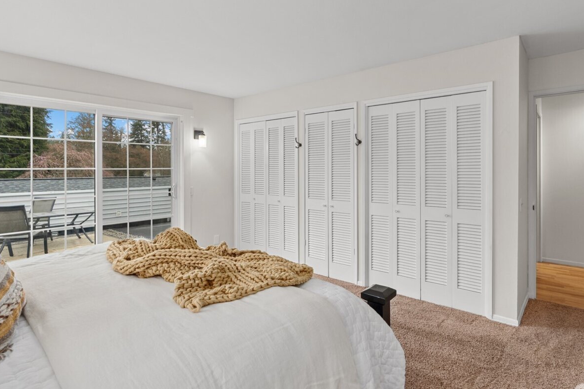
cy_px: 178
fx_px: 308
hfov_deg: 86.5
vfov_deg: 64.5
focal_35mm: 19
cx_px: 326
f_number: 9
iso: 640
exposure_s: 1/4
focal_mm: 16
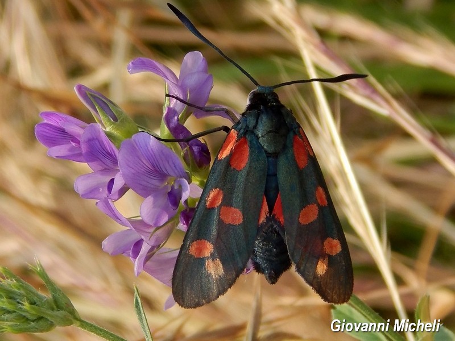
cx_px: 228
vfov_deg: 14.1
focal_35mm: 105
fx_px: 1380
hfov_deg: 18.7
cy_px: 170
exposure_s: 1/400
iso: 125
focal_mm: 18.7
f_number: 4.5
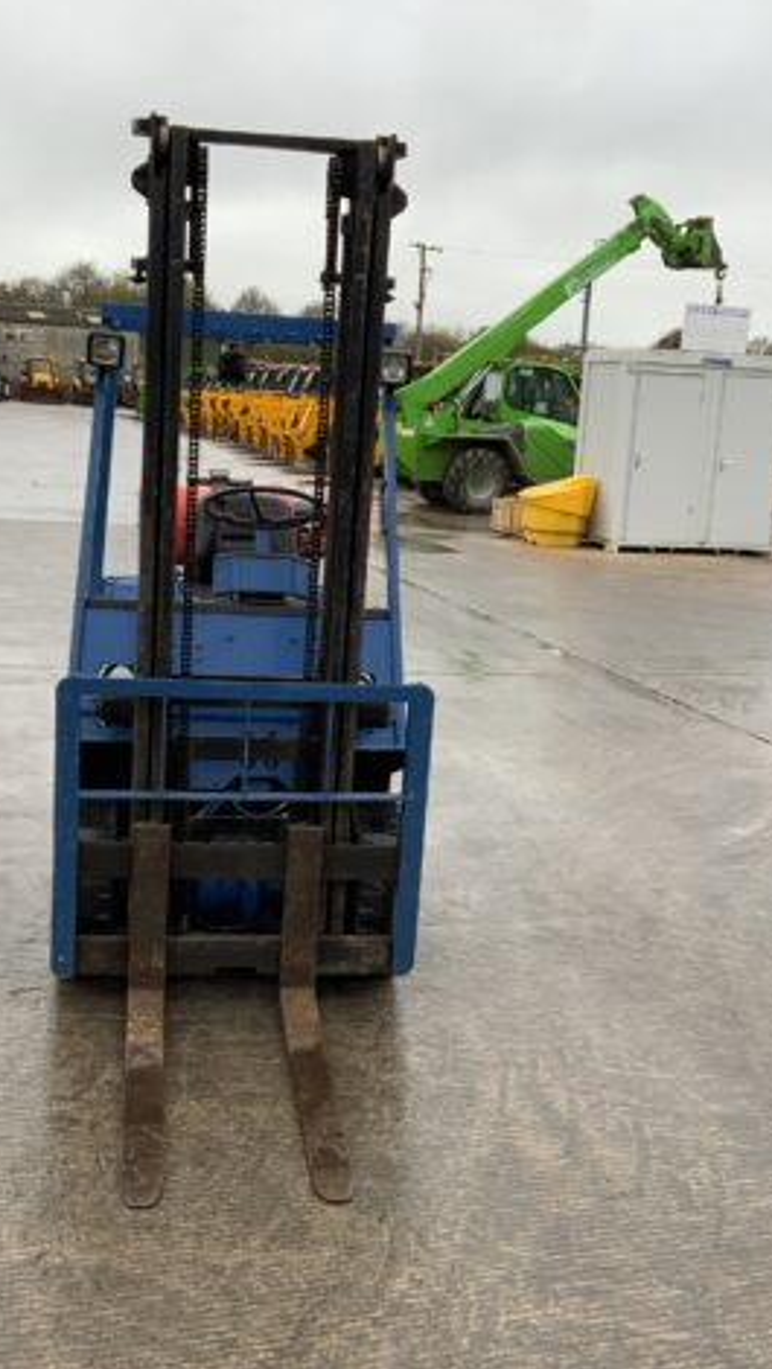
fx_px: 1562
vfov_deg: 47.3
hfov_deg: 27.8
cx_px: 373
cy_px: 682
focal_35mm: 43
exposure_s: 1/154
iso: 16
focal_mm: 3
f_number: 1.8
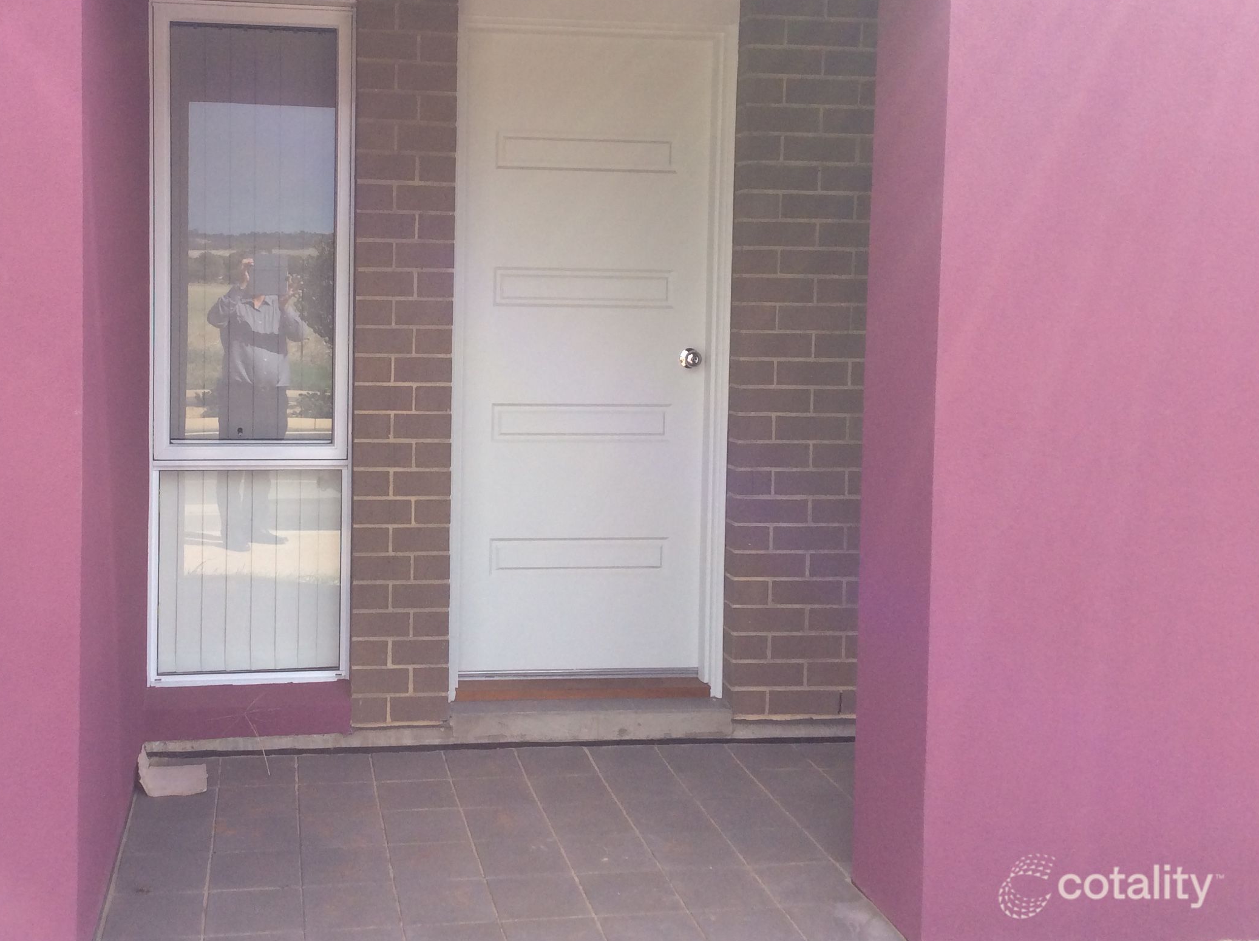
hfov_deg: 46.5
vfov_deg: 35.7
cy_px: 366
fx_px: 1453
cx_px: 479
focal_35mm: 40
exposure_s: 1/484
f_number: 2.4
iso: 32
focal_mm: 3.3
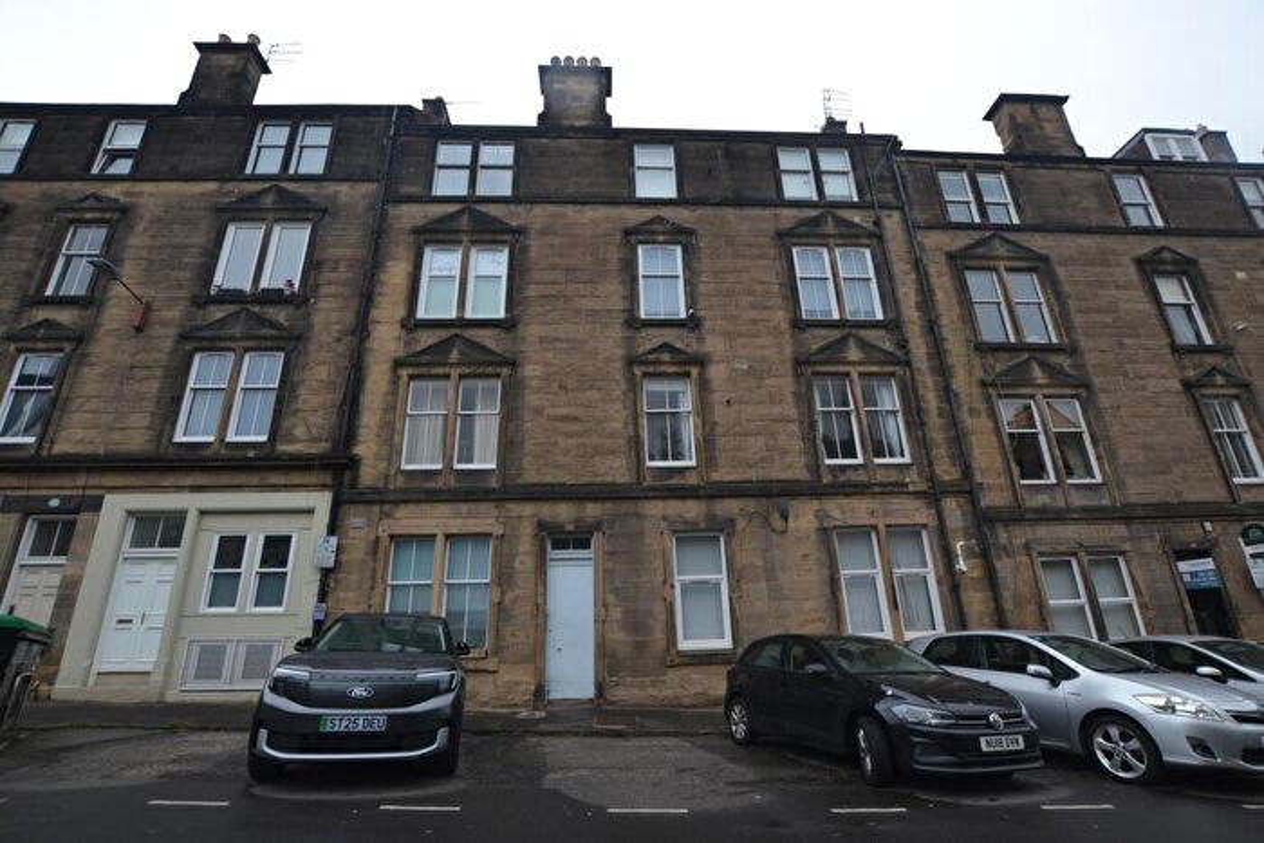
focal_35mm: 15
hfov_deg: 100.4
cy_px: 422
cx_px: 632
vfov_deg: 77.4
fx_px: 527
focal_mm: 10
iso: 100
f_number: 5.6
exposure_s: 1/125
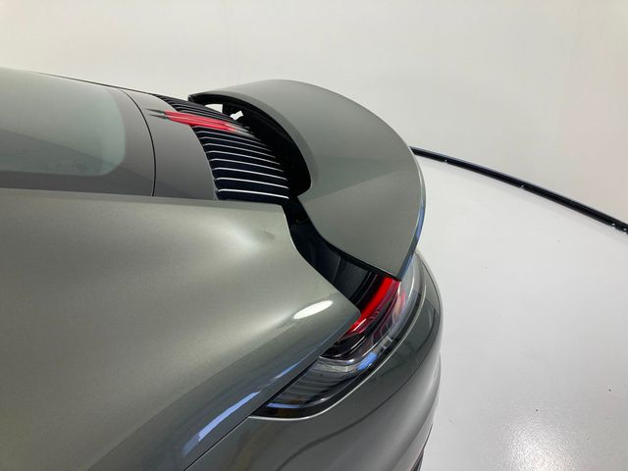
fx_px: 508
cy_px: 236
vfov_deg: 49.7
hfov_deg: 63.4
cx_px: 314
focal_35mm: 28
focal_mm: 3.99
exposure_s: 1/242
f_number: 1.8
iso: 20
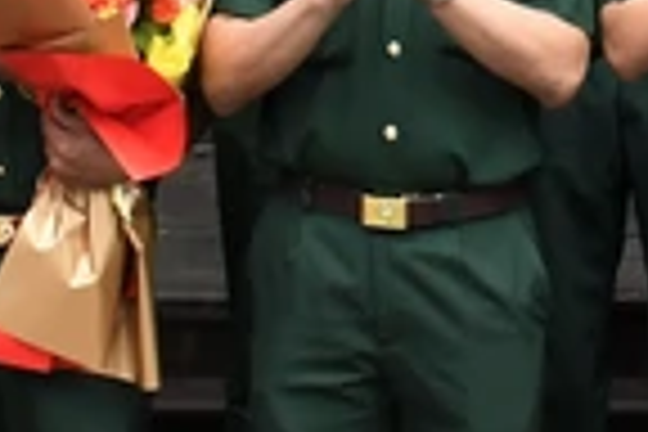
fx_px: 2988
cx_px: 1132
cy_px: -88
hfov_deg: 11.5
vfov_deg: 8.2
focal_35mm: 166
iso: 1000
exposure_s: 1/125
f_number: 9
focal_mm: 20
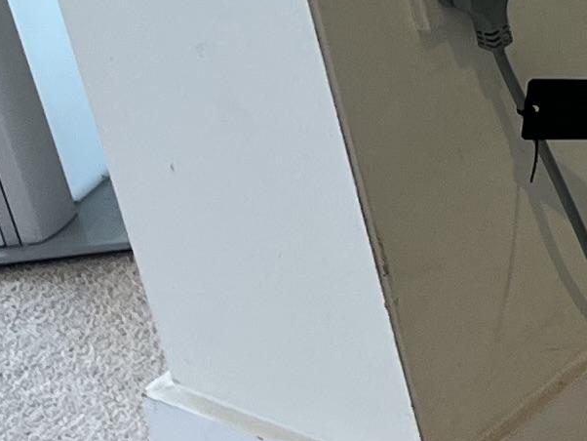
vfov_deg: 8.4
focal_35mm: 174
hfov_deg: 9.6
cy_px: -125
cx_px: 1570
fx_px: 2952
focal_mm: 5.1
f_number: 1.6
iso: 50
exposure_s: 1/100
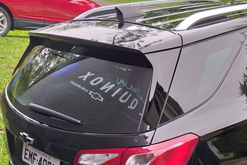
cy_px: 135
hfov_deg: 39.8
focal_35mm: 48
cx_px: 189
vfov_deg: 27.4
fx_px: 329
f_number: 1.7
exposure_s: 1/158
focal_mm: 3.93
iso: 40
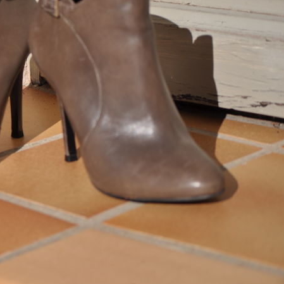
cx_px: -29
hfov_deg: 11.1
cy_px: 93
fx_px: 1447
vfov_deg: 11.2
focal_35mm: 156
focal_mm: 55
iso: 200
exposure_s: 1/3200
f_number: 4
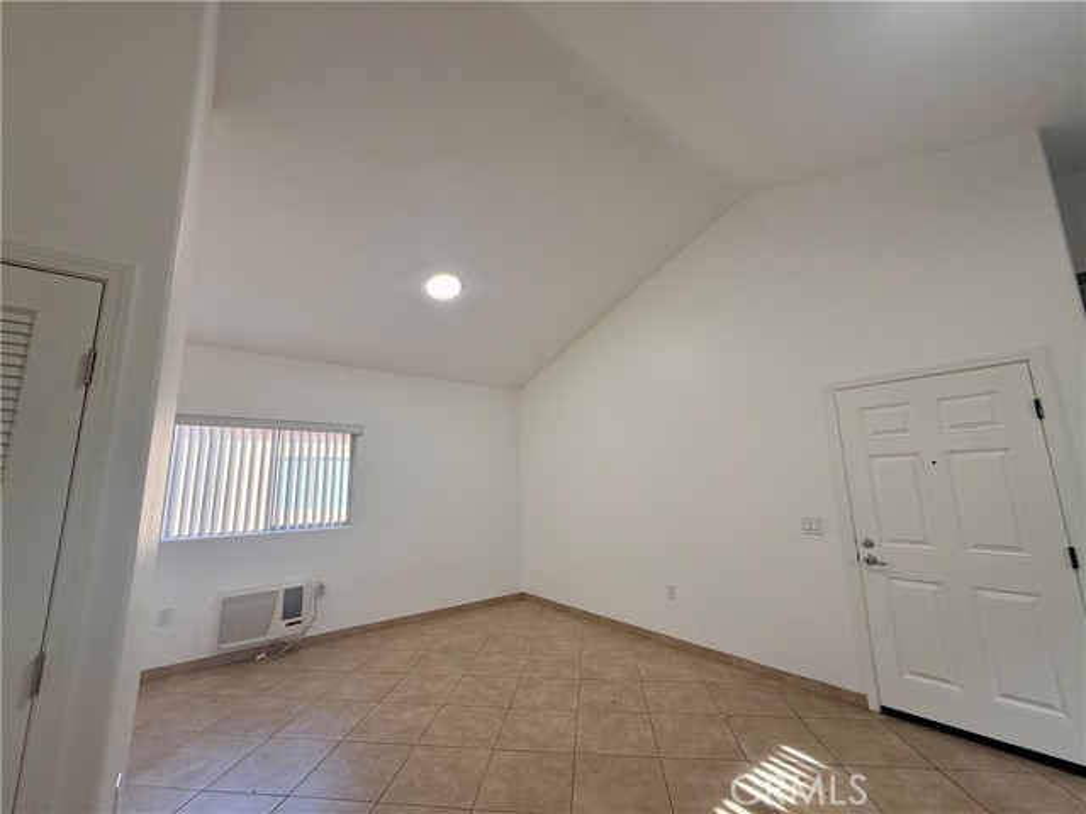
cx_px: 543
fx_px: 439
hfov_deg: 102.1
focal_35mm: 14
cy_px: 407
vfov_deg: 85.7
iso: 125
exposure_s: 1/120
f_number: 2.2
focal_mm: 2.22
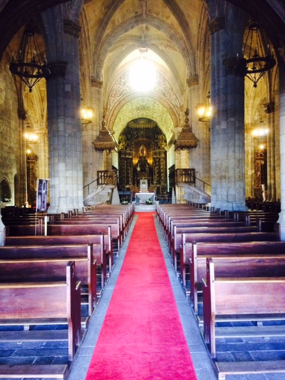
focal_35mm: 29
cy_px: 190
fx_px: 318
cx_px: 142
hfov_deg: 48.2
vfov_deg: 61.7
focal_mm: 4.15
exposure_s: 1/25
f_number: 2.2
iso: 320
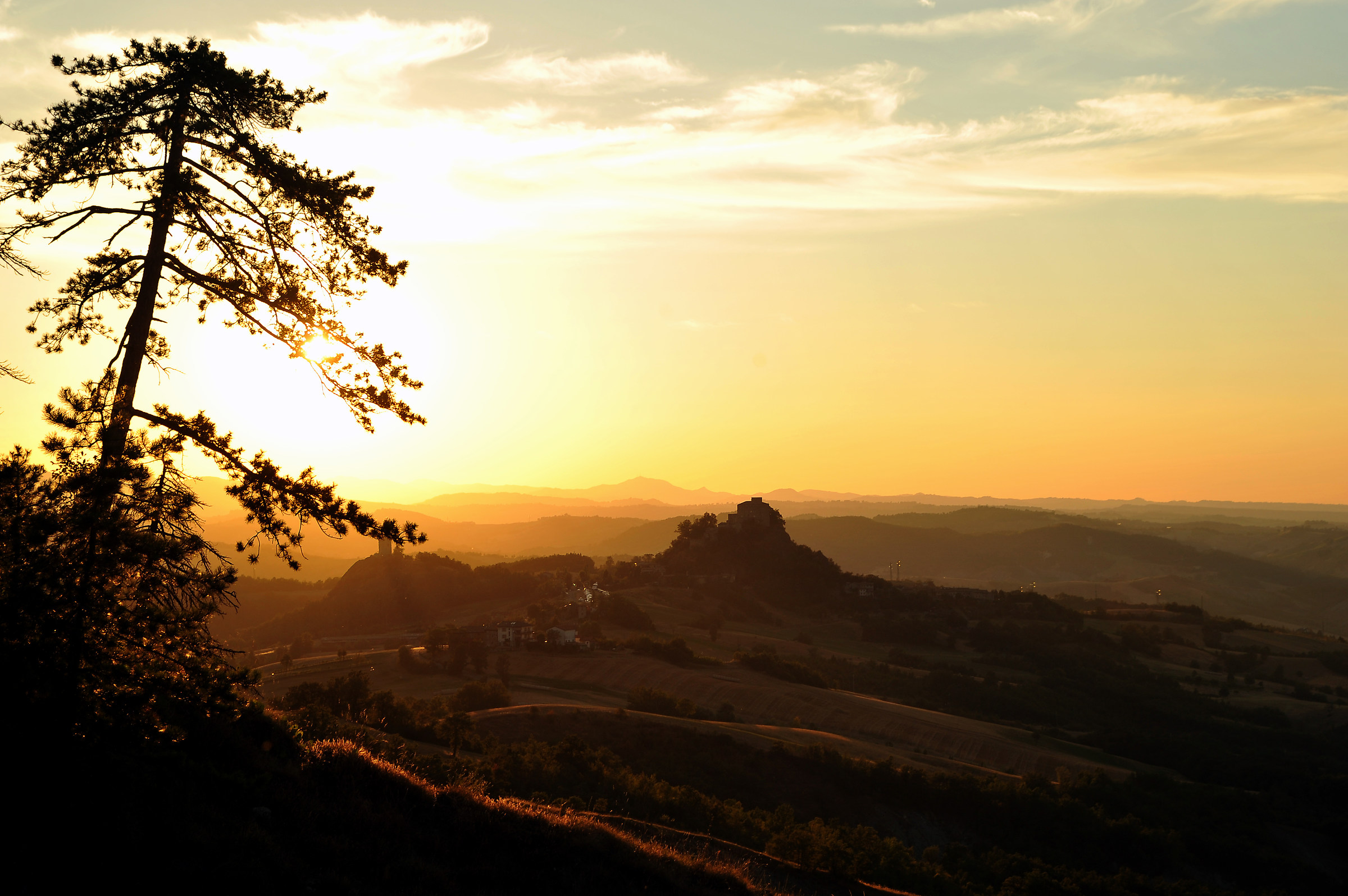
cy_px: 448
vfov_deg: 17.0
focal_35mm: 80
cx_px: 674
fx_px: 2993
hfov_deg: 25.4
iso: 250
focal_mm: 80
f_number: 9
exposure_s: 1/320
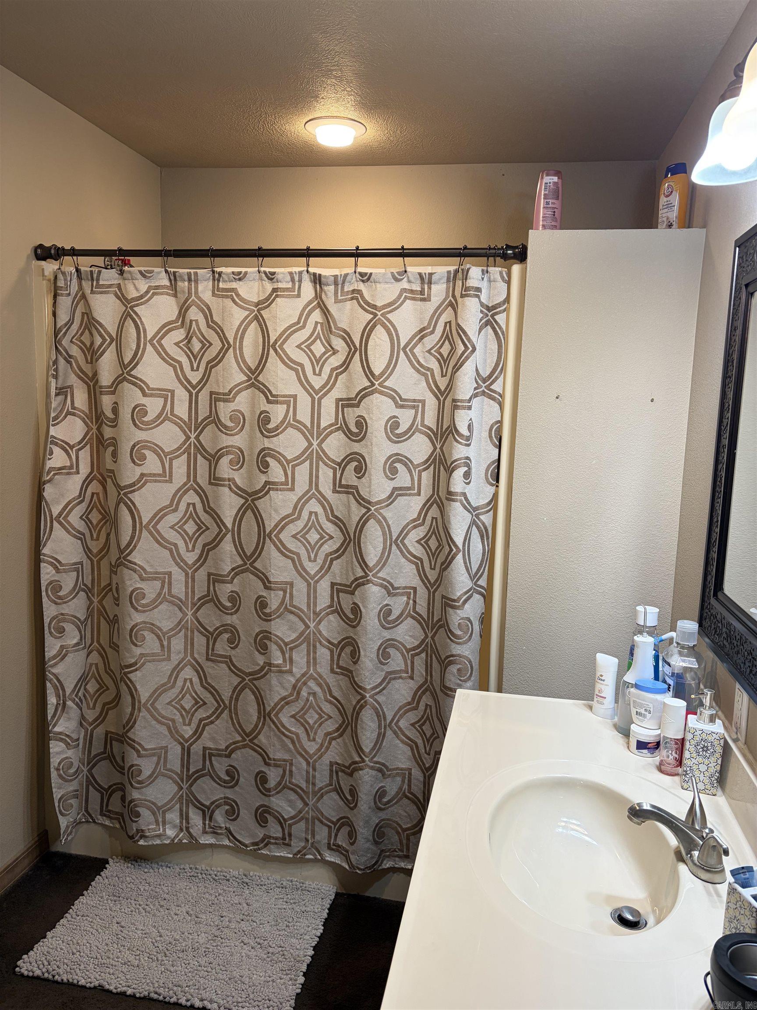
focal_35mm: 26
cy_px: 505
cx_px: 378
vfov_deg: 67.3
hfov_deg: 53.1
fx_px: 758
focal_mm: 5.96
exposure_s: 1/60
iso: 80
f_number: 1.6
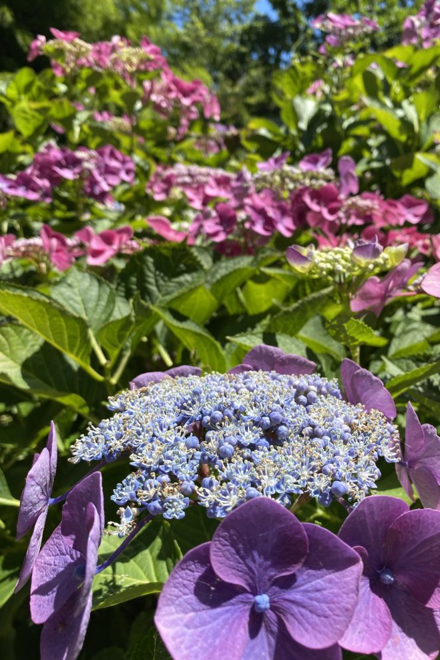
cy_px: 329
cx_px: 255
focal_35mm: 28
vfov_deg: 65.5
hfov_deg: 46.2
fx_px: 513
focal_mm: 4.25
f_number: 1.8
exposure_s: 1/2410
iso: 32
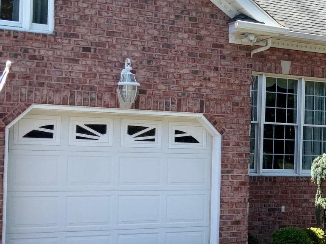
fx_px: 725
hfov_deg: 23.9
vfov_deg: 19.1
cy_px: 140
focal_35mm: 77
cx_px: 350
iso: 16
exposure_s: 1/869
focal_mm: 3
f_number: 1.8
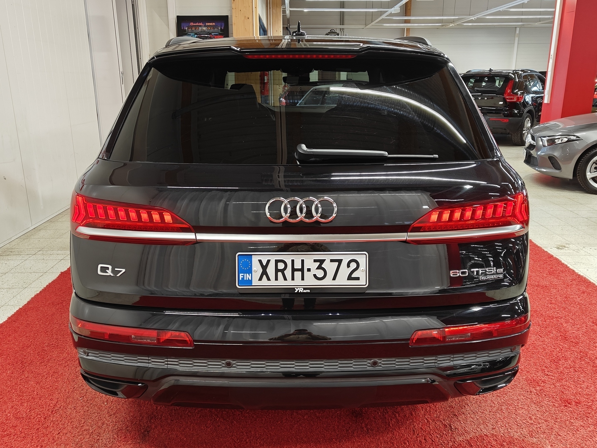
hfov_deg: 60.0
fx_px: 517
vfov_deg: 46.8
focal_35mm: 30
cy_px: 224
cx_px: 298
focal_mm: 5.59
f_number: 1.8
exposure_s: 1/50
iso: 80
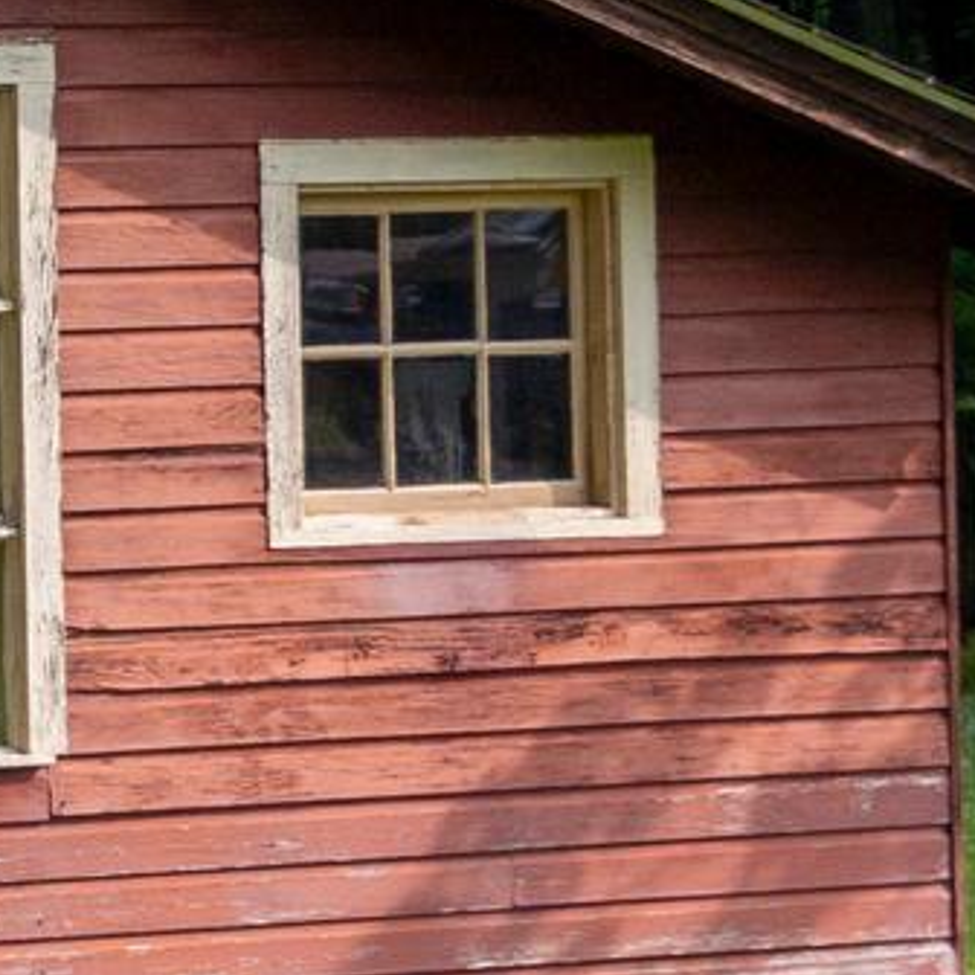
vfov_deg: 6.8
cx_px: -1460
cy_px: 524
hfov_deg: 6.4
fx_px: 8253
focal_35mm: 259
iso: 160
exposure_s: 1/500
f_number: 4.5
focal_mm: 18.7
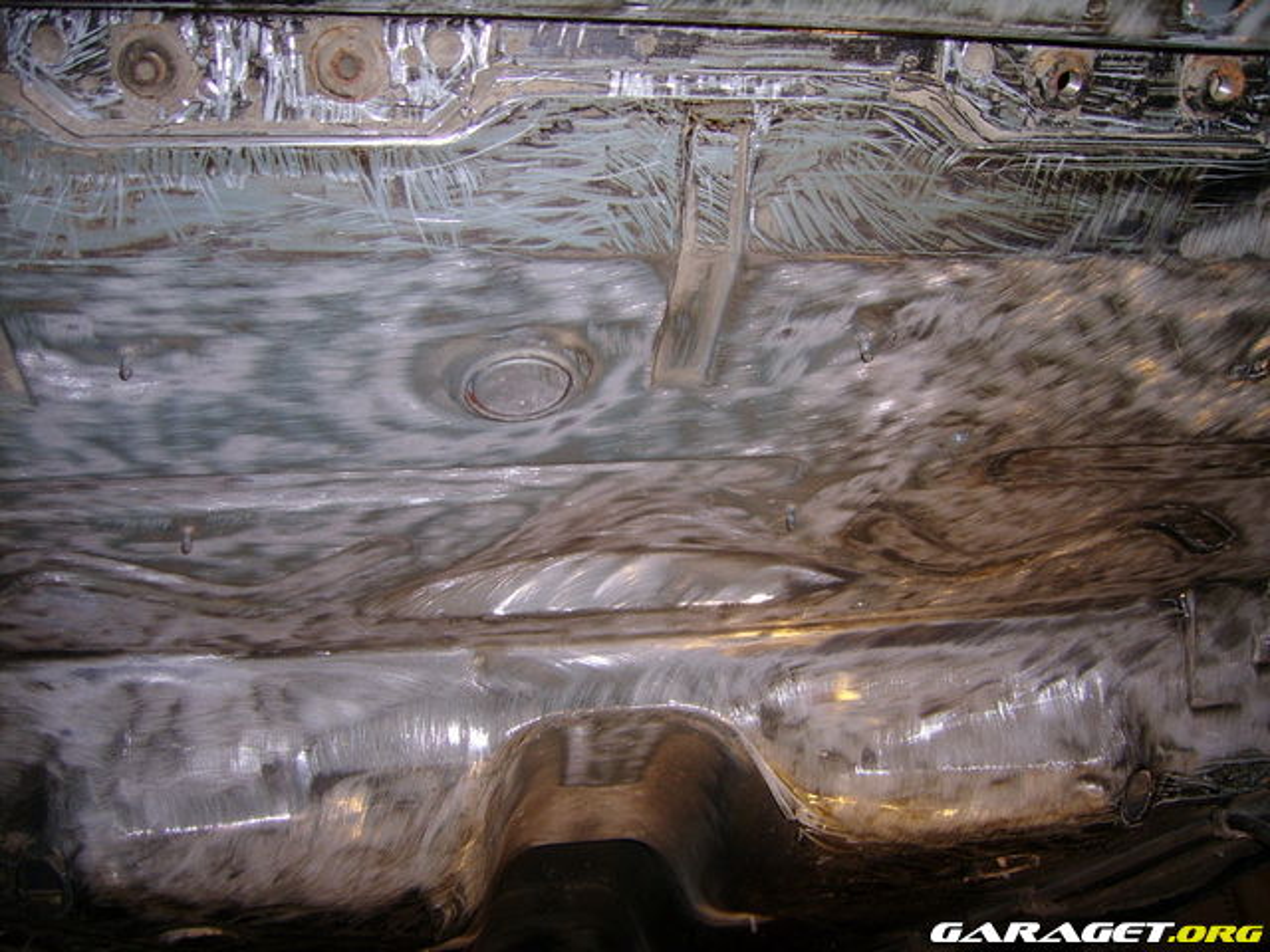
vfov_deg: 40.7
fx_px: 1284
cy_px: 476
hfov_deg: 52.6
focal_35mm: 35
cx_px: 635
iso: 100
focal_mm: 5.95
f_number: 2.8
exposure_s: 1/30
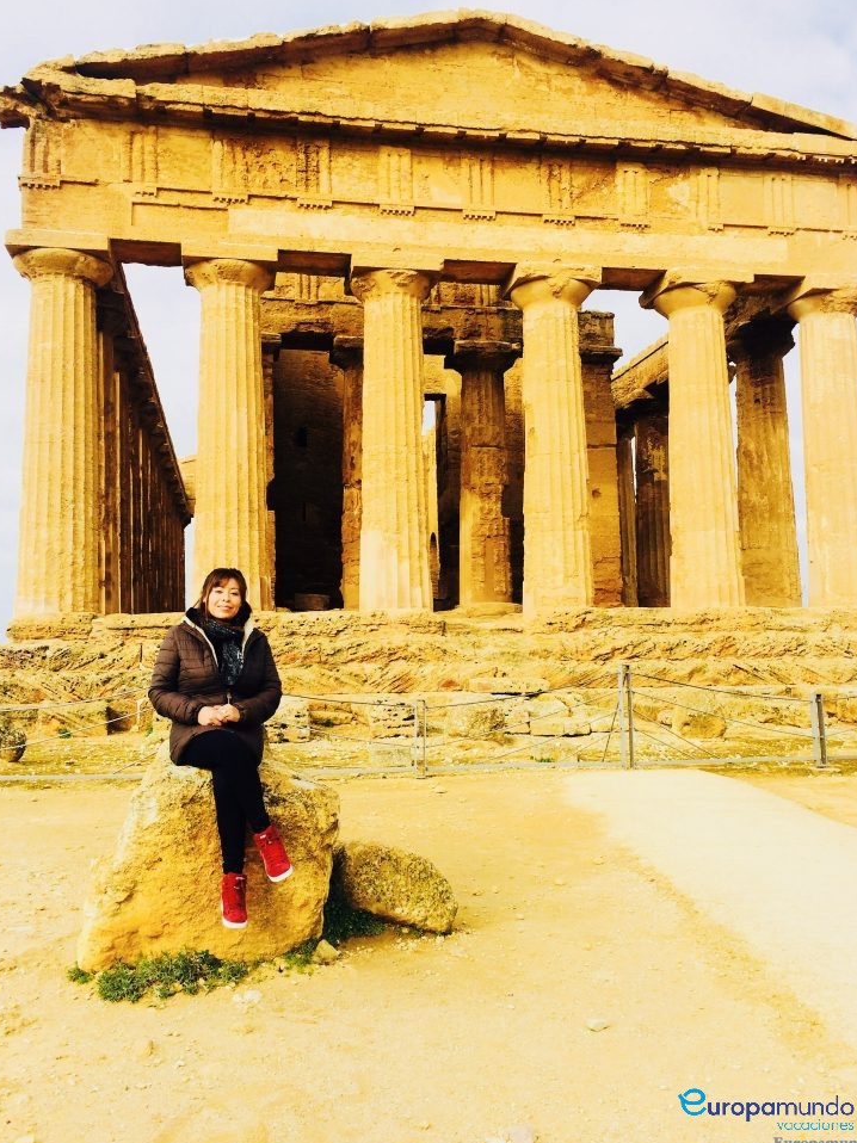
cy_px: 550
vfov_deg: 58.3
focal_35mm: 31
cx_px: 428
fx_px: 1024
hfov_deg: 45.4
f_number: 2.2
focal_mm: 4.15
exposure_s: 1/1642
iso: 32
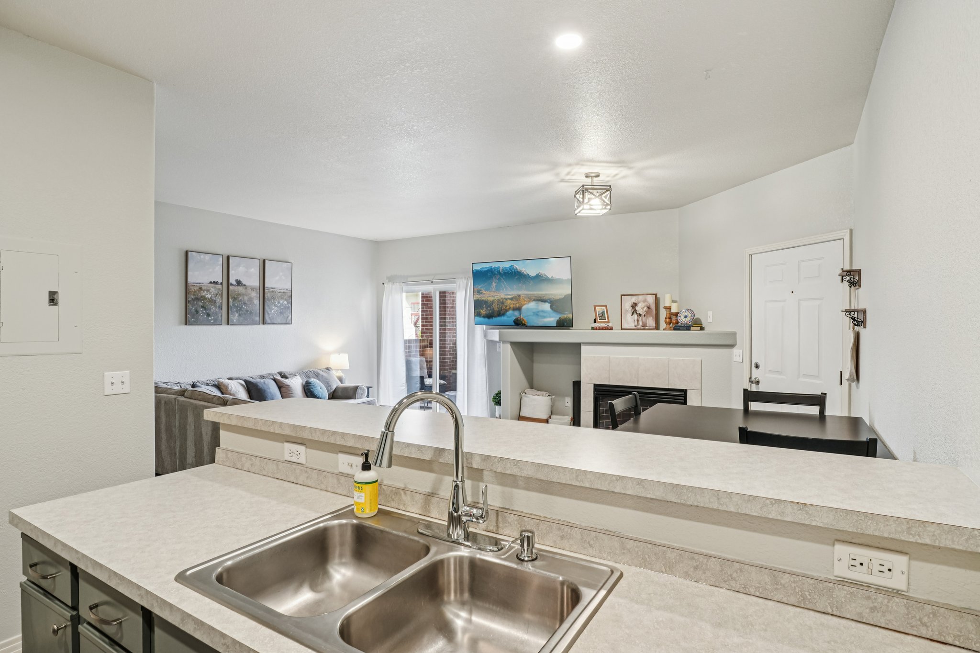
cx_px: 490
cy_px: 326
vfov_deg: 67.4
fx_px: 490
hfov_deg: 90.0
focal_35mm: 18
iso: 400
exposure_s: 1/8
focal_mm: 12
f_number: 8
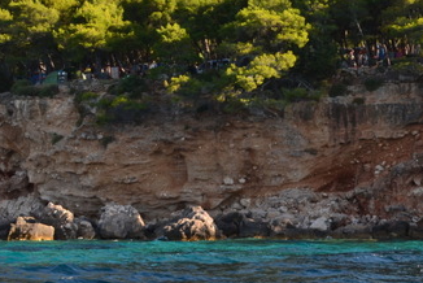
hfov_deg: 24.0
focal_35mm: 81
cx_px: 420
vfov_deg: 16.6
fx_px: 953
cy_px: 22
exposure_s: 1/160
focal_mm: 22
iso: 400
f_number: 9
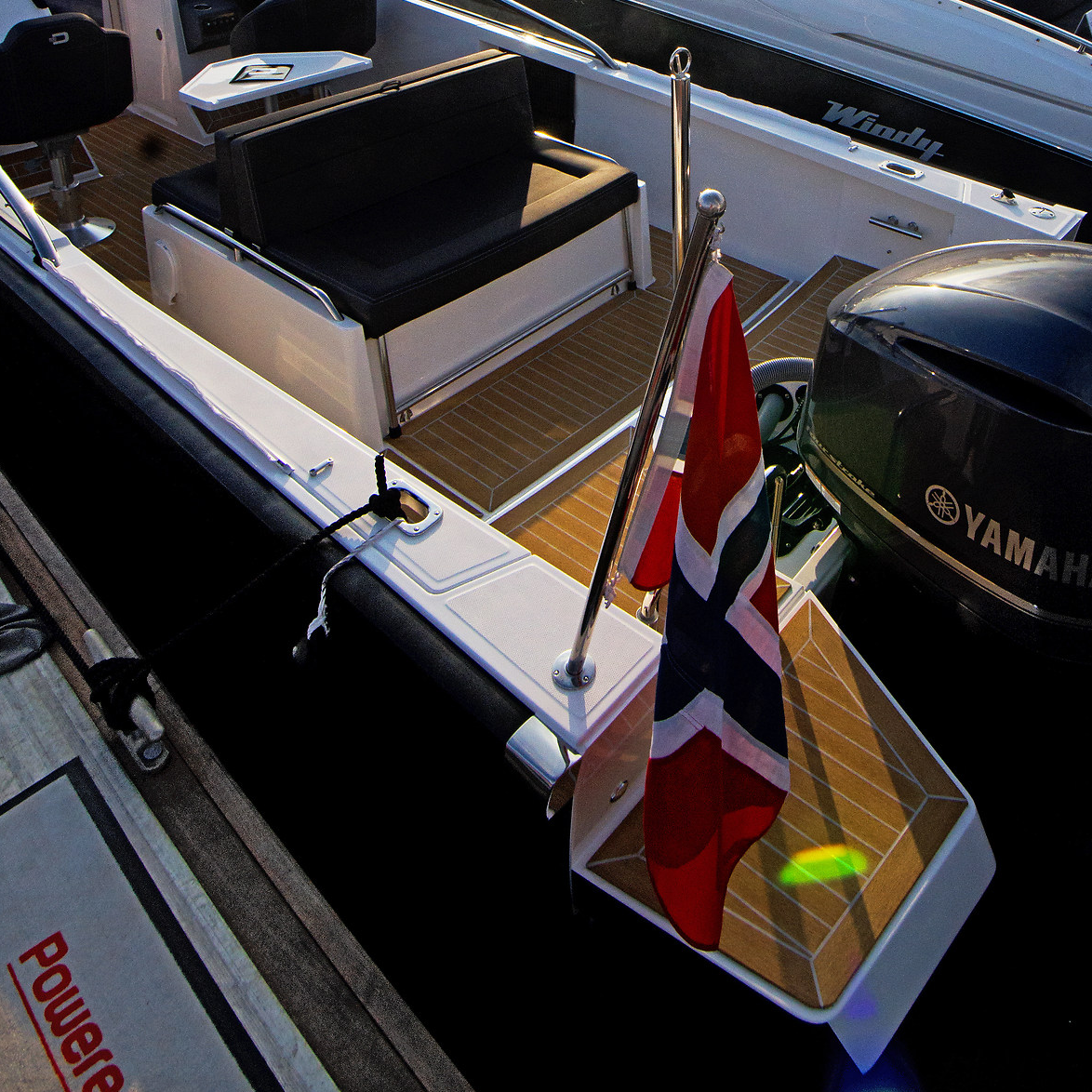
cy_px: 60
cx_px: 647
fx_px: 928
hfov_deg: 60.5
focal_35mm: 26
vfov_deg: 51.7
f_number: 10
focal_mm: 10
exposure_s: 1/320
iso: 250
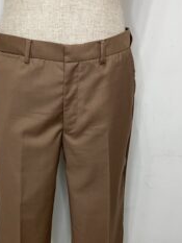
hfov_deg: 30.1
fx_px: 336
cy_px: 172
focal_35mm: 48
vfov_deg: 38.9
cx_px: 59
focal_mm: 3.99
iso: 100
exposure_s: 1/50
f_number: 1.8
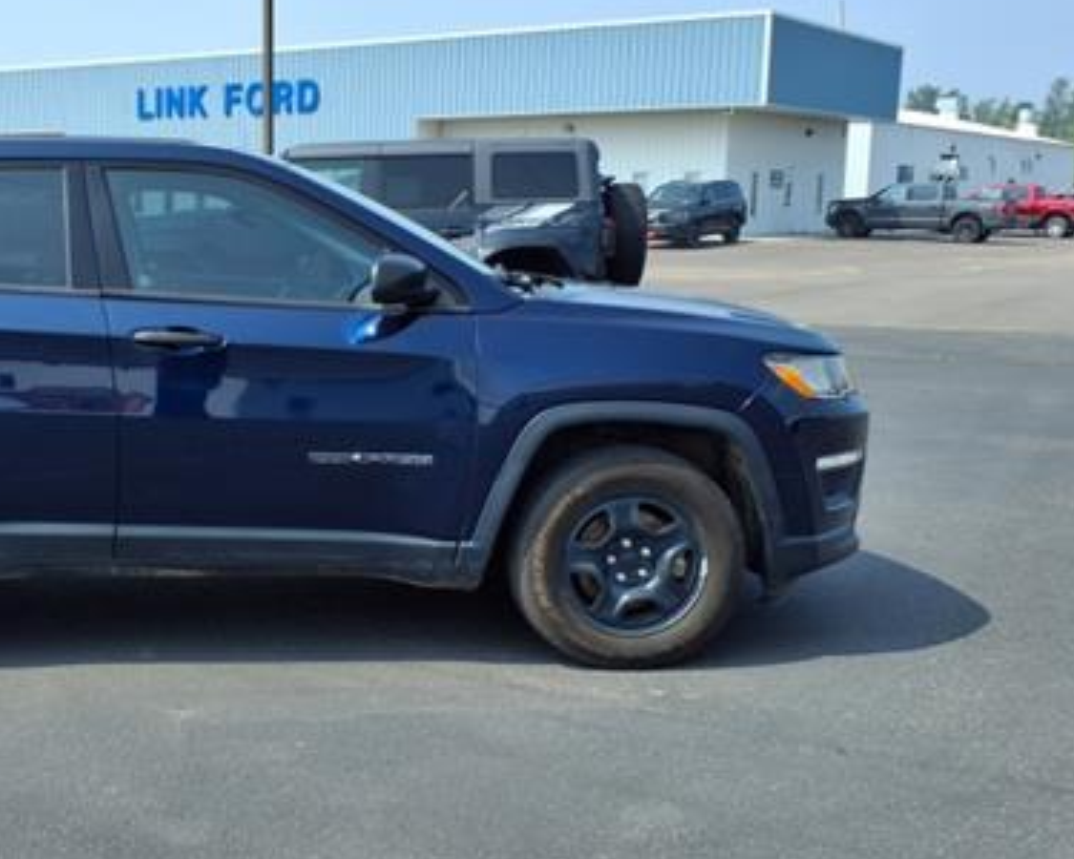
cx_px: 226
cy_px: 412
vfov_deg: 33.4
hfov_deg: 39.6
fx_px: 1430
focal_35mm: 45
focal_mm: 3.58
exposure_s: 1/1429
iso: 40
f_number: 1.9
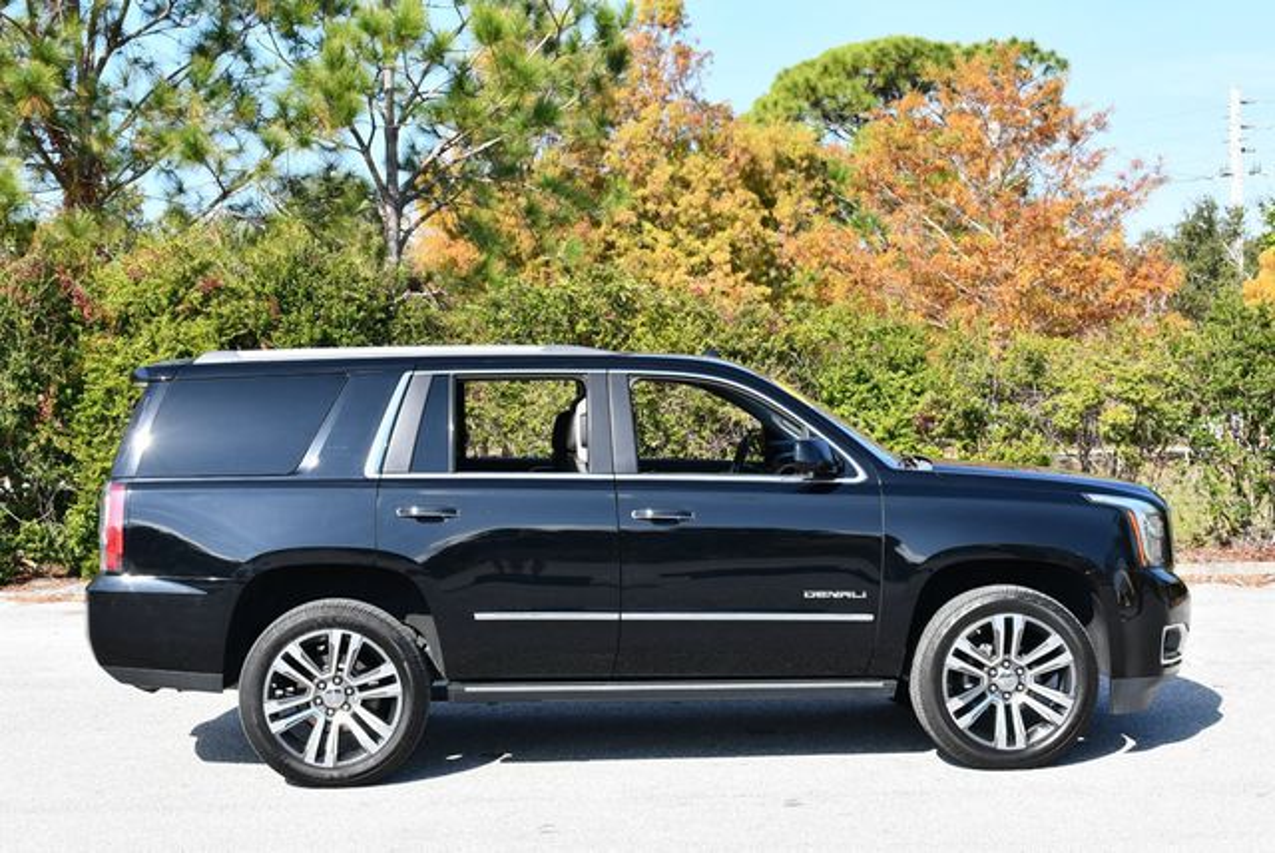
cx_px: 638
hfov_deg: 32.4
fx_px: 2198
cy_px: 426
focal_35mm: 62
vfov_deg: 22.0
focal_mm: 31
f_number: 8
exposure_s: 1/250
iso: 180
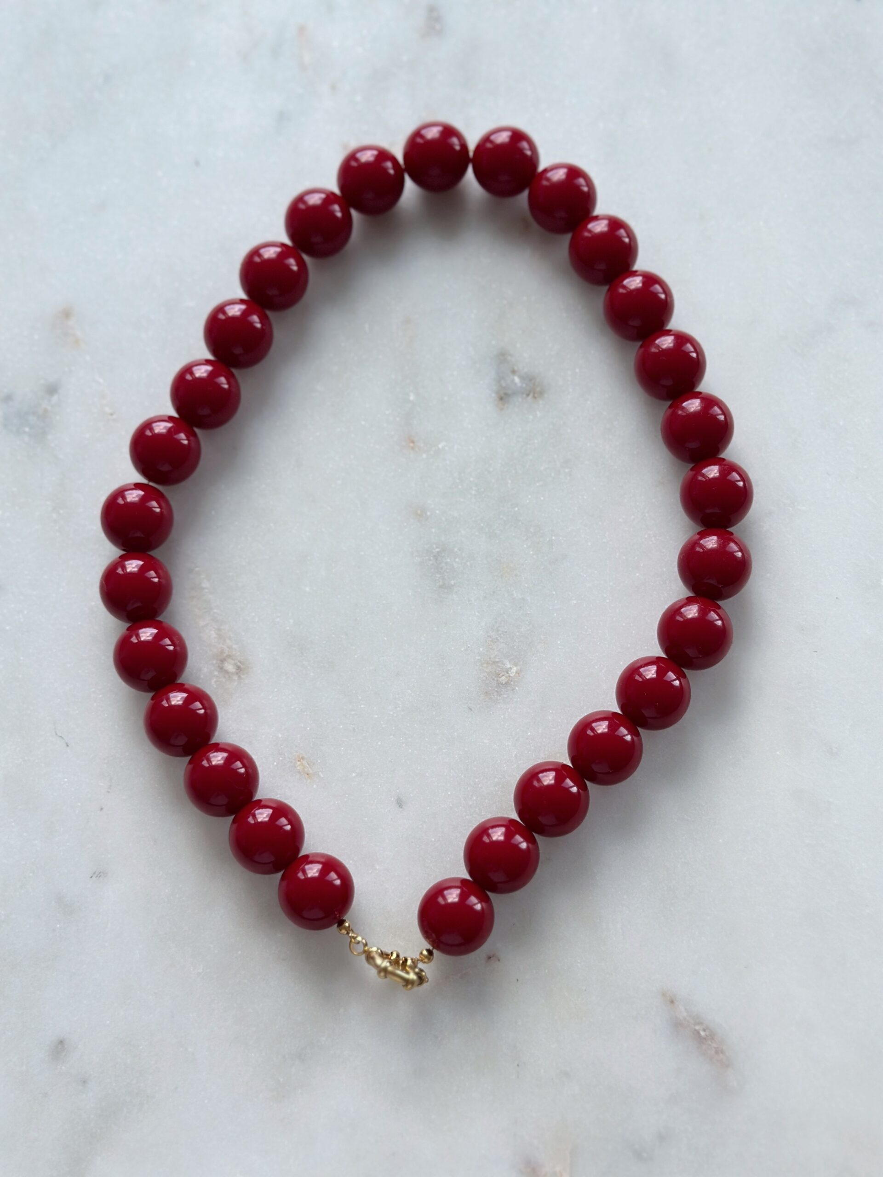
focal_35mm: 48
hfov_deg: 30.3
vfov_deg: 39.7
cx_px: 442
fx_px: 1633
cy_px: 588
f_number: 1.78
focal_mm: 6.86
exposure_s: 1/414
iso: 80
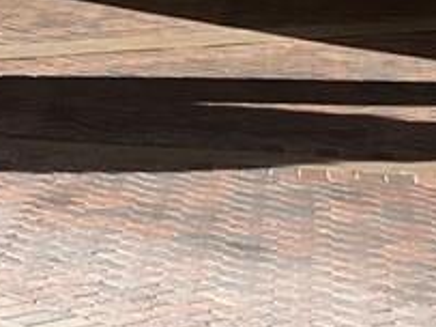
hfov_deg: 9.1
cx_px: -445
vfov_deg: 6.9
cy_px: -368
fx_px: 2581
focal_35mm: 205
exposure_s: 1/4444
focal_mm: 5.7
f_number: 1.5
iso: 50
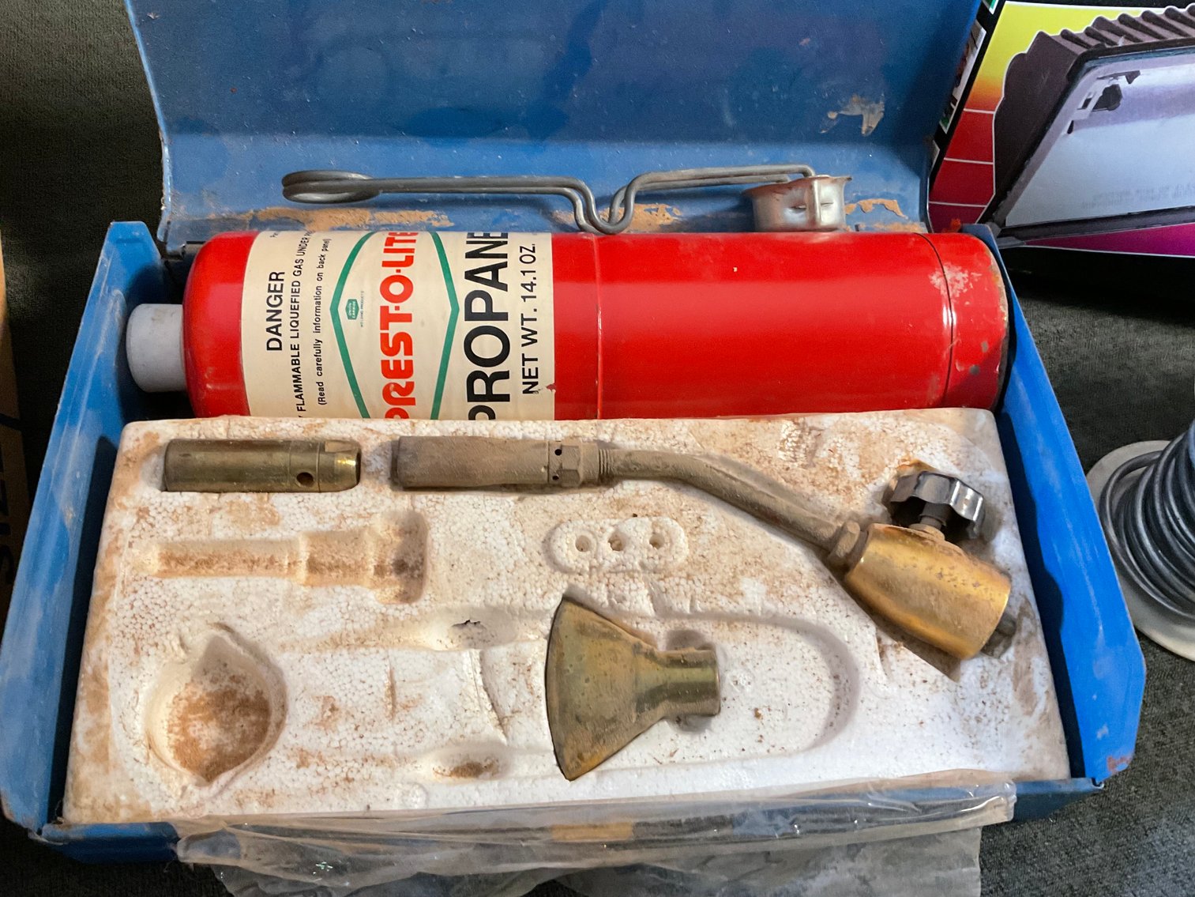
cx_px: 598
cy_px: 448
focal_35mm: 29
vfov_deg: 48.2
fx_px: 1001
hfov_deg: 61.7
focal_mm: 3
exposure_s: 1/60
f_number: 1.8
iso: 160
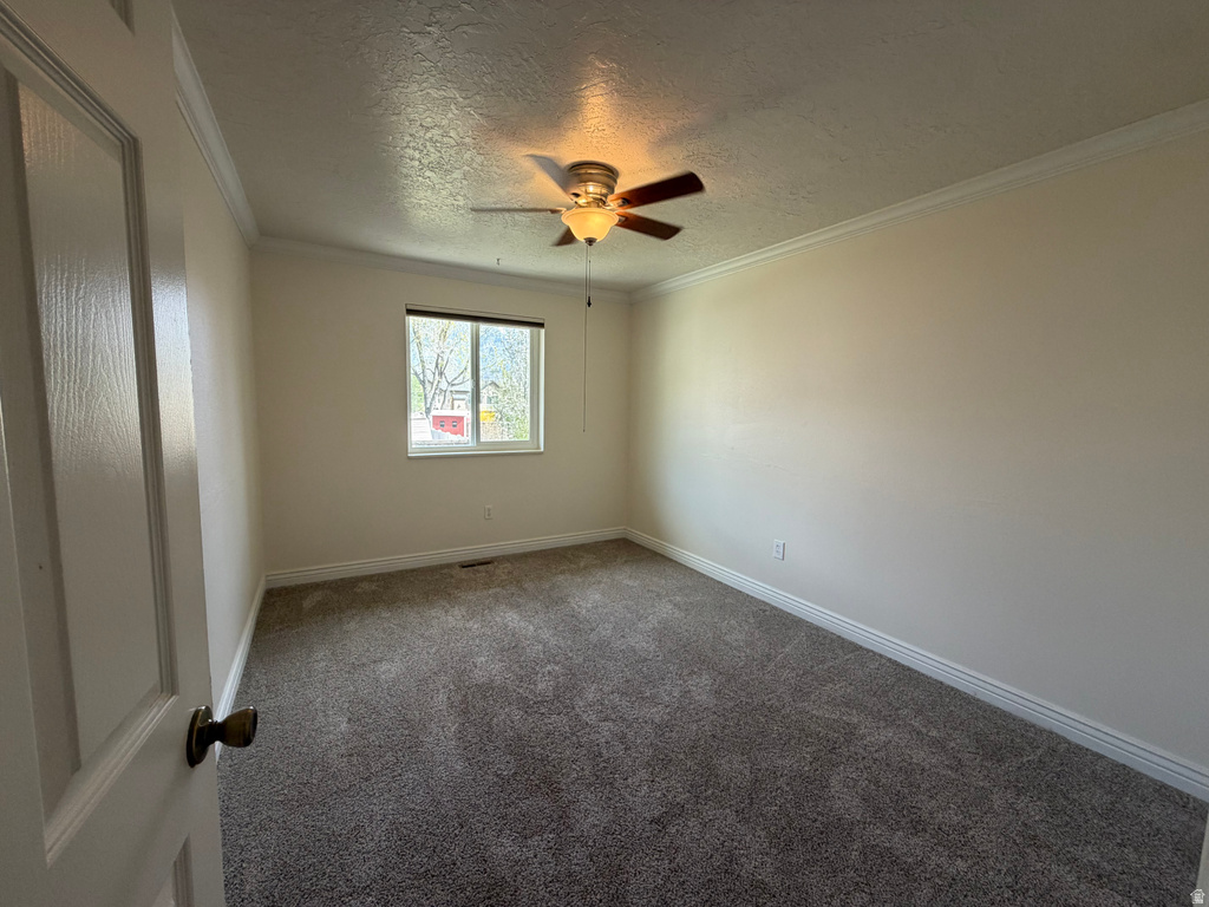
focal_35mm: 14
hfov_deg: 102.1
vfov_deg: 85.7
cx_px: 604
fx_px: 489
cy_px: 454
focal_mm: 2.22
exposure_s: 1/121
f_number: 2.2
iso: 160
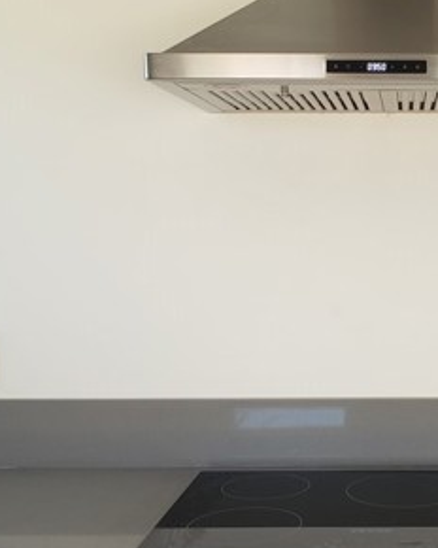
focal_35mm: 56
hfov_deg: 26.2
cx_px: 400
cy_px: 351
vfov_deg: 33.4
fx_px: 907
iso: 100
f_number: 2.4
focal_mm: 4.3
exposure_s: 1/120
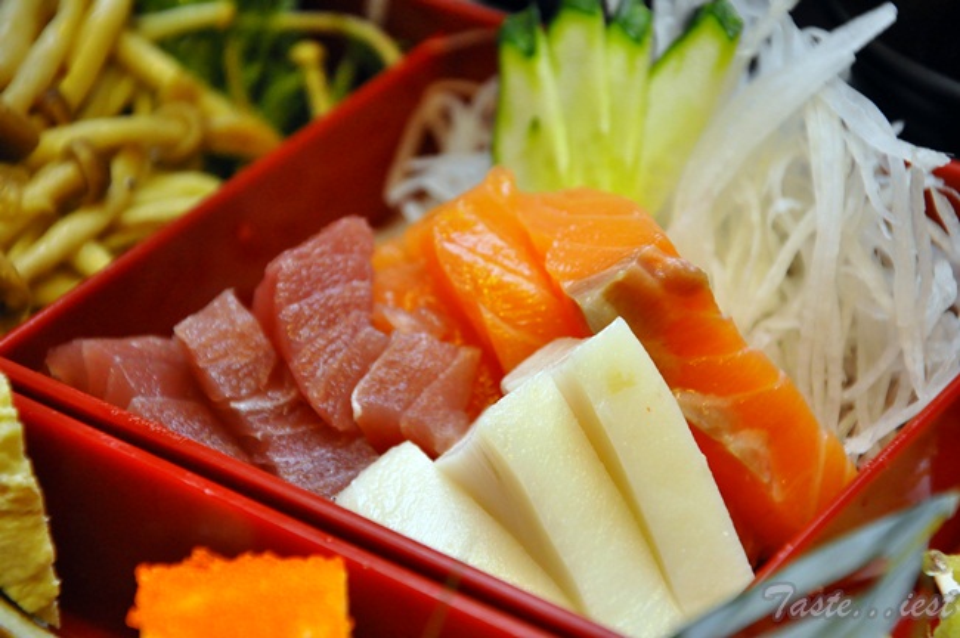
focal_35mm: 135
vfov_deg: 10.1
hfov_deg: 15.2
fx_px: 3596
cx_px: 480
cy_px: 319
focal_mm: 90
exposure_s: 1/125
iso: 1600
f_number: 5.6
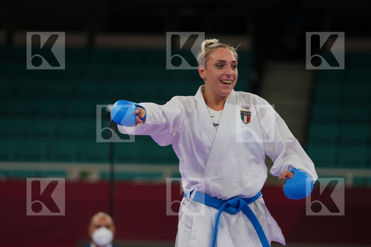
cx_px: 186
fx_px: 2669
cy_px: 124
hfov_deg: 8.0
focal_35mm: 259
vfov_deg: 5.3
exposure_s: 1/250
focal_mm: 173
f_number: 2.8
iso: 100
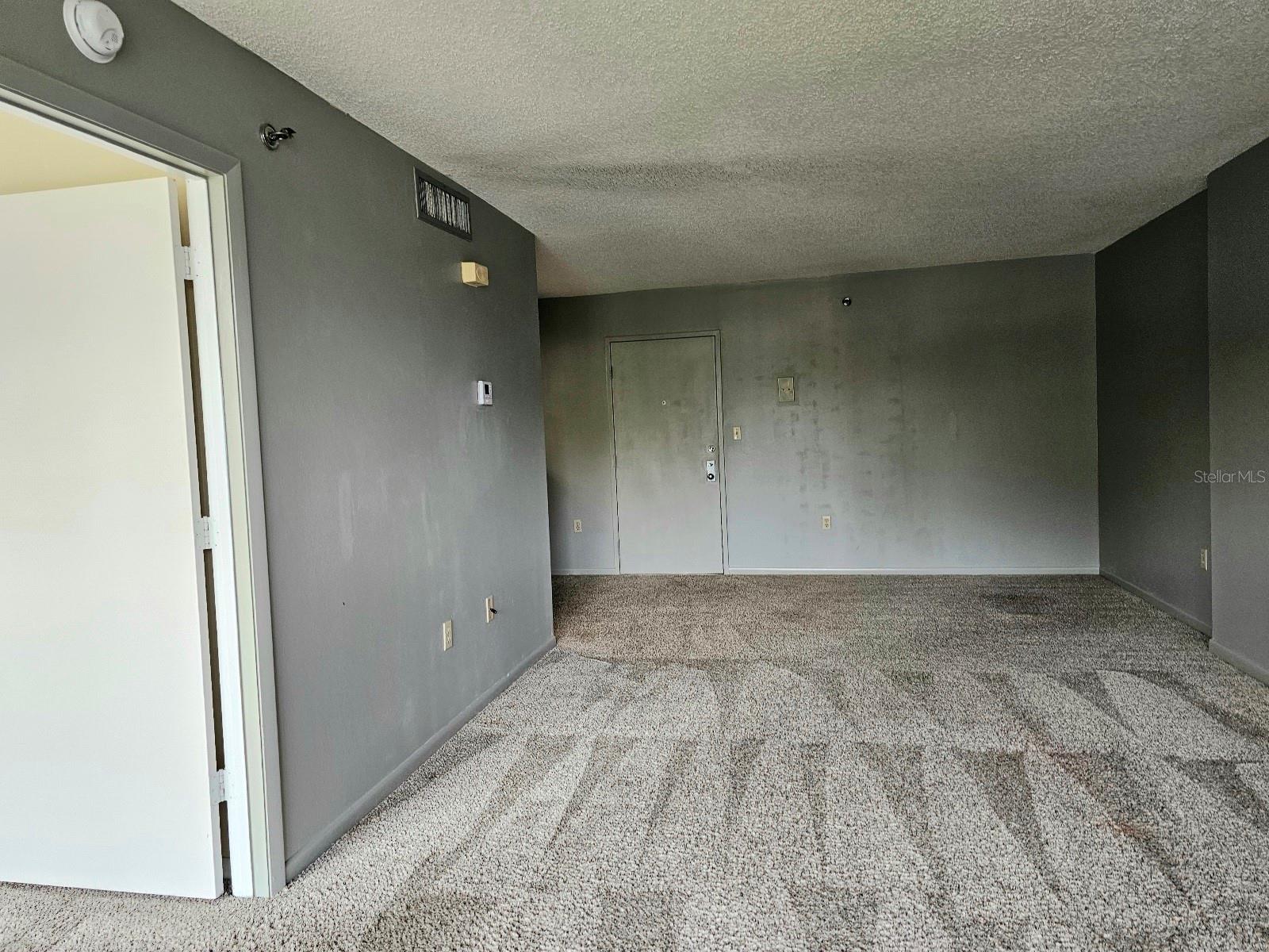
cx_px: 634
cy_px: 476
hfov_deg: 73.9
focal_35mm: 23
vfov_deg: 58.9
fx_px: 843
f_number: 1.7
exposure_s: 1/120
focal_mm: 6.3
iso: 200
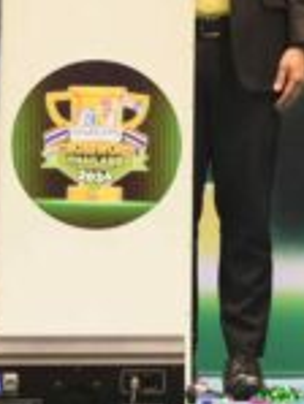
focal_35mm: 307
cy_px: -4
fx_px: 3590
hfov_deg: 4.8
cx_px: 133
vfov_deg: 6.4
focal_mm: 62
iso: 2000
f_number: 5
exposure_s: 1/100
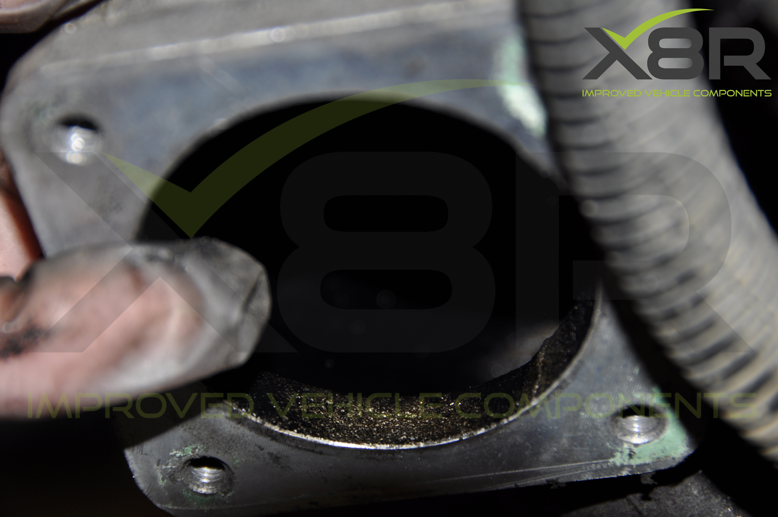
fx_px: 3626
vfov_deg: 8.2
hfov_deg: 12.2
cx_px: 389
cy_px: 258
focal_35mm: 168
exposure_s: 1/30
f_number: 5.6
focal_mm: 112
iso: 200
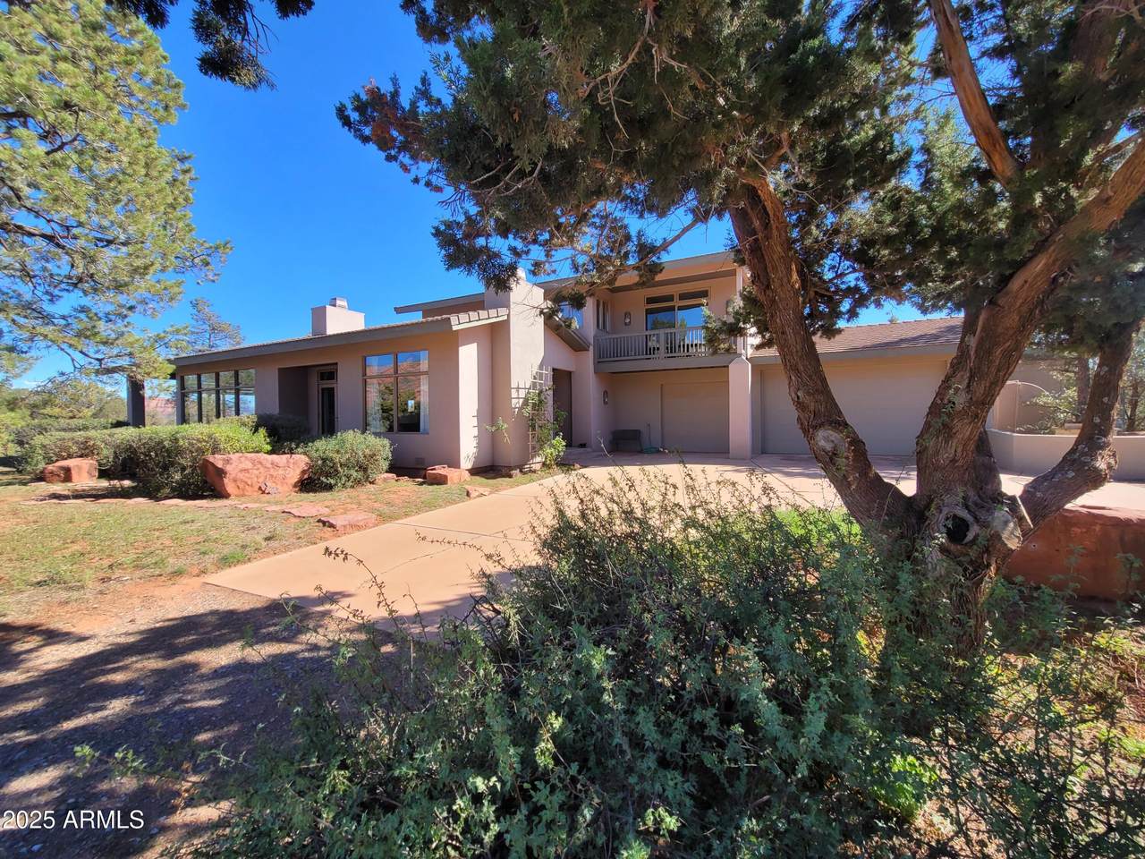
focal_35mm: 13
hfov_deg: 106.2
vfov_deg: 89.9
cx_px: 572
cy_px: 430
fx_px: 430
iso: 64
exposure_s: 1/717
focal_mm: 2.2
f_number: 2.2
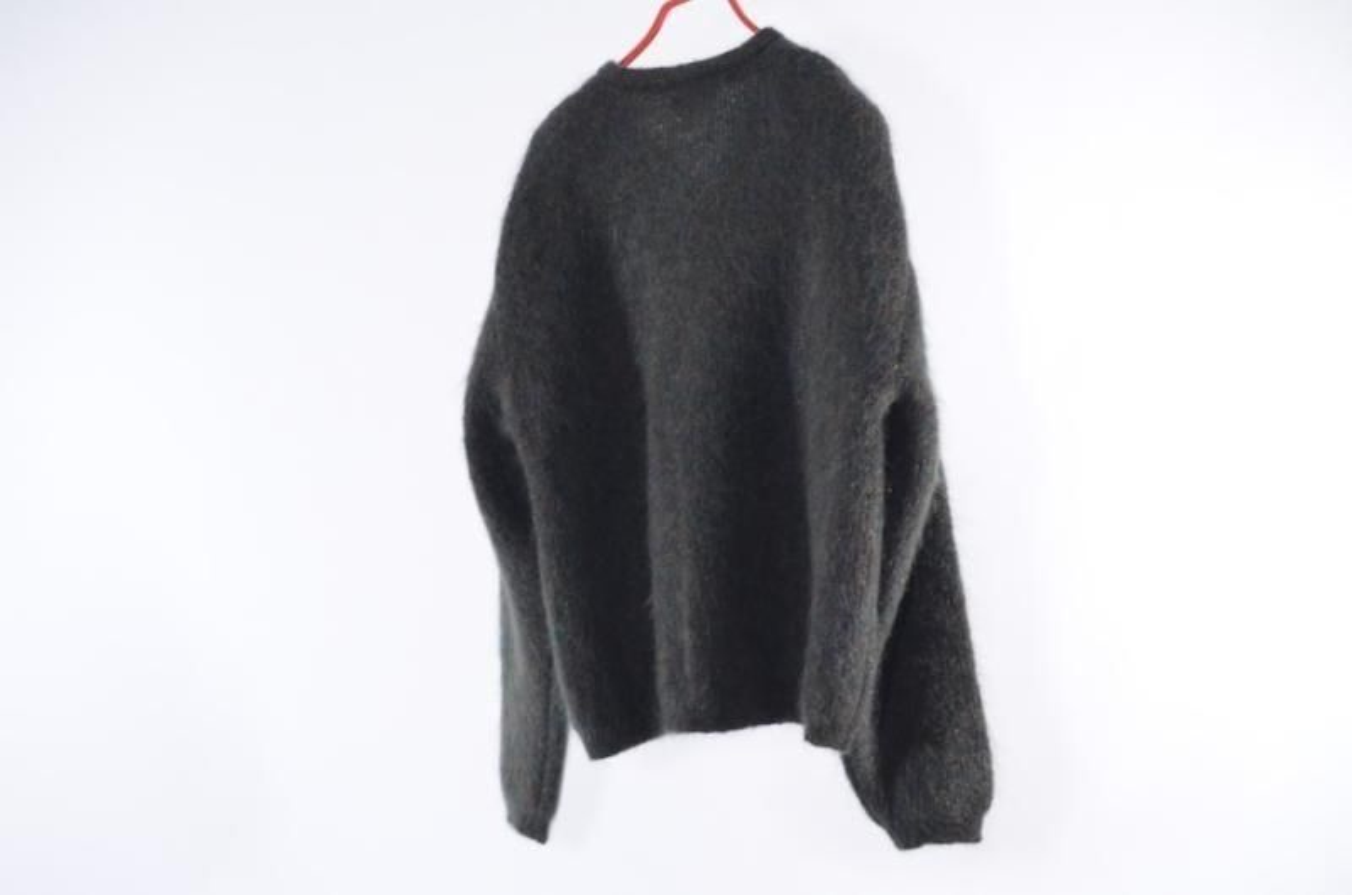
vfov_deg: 22.5
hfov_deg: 33.5
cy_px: 448
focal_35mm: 60
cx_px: 676
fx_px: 2249
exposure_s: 1/60
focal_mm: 40
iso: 800
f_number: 4
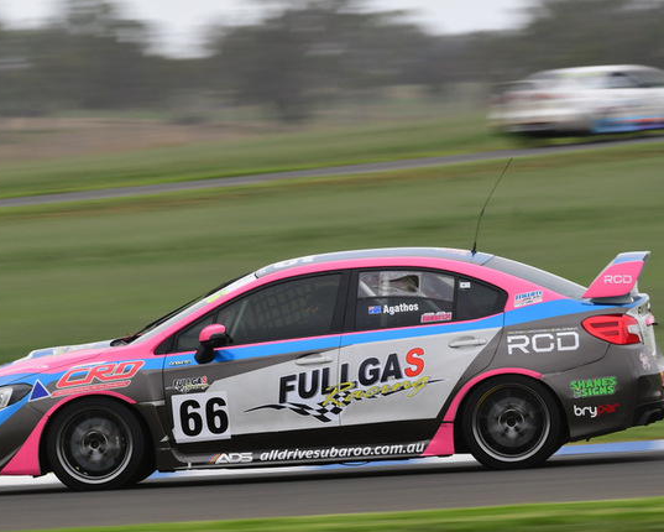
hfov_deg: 3.5
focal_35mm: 545
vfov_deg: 2.8
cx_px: 258
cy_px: 230
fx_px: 10714
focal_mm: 260
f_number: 10
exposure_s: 1/160
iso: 160
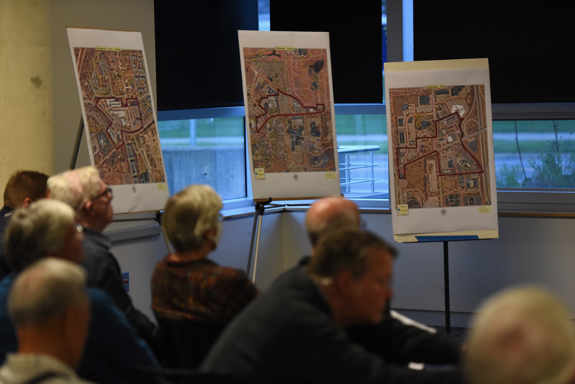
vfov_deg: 12.2
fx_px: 1790
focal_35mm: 112
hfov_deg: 18.3
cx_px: 288
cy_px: 192
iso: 3200
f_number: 2.8
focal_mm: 112
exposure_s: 1/320
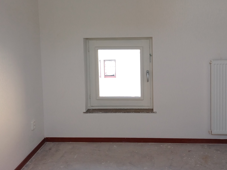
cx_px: 135
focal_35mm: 41
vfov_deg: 34.5
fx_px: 269
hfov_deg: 45.6
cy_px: 44
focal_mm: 4.65
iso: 64
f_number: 1.8
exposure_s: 1/50
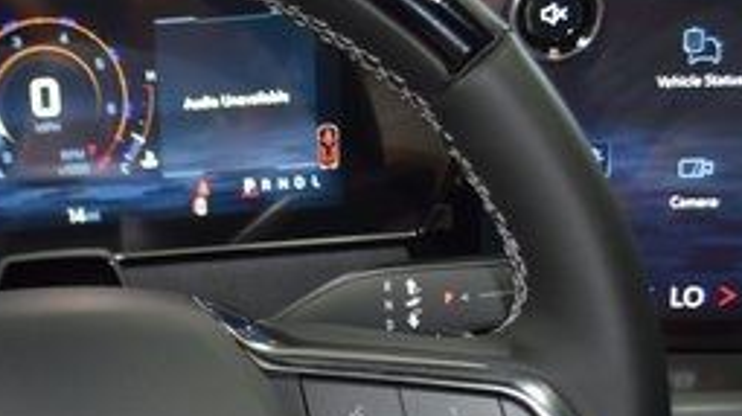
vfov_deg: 16.4
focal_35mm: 71
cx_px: 49
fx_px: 1396
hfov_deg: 28.4
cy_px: 473
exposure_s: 1/30
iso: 720
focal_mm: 18
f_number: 3.5
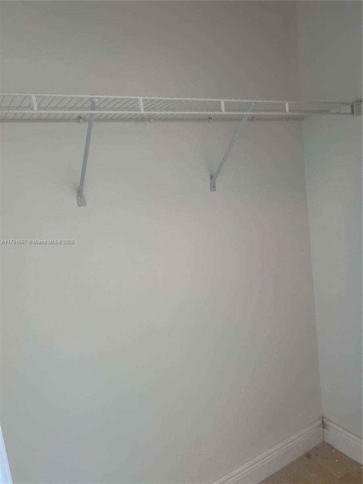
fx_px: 364
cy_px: 242
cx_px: 182
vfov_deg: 67.3
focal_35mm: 26
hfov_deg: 53.1
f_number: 1.5
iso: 100
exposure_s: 1/60
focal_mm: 5.7
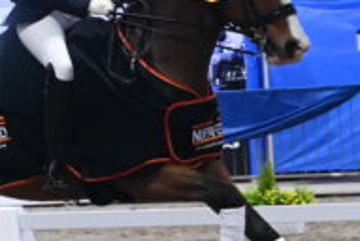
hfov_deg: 7.5
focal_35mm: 272
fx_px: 2724
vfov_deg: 5.1
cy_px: 97
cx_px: 62
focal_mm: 70
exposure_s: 1/640
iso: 20000
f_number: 5.6
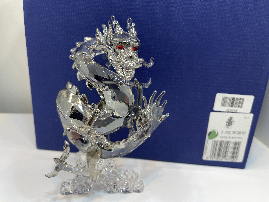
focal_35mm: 25
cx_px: 134
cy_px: 101
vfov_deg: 54.9
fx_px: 194
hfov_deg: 69.4
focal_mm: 5.1
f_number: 1.6
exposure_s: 1/121
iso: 50
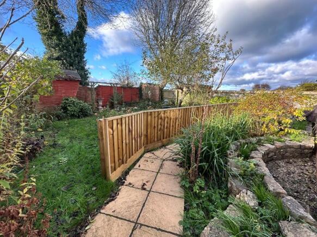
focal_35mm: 14
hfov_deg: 102.1
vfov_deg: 85.7
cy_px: 118
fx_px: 128
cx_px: 158
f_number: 2.2
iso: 40
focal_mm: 2.22
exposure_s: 1/167
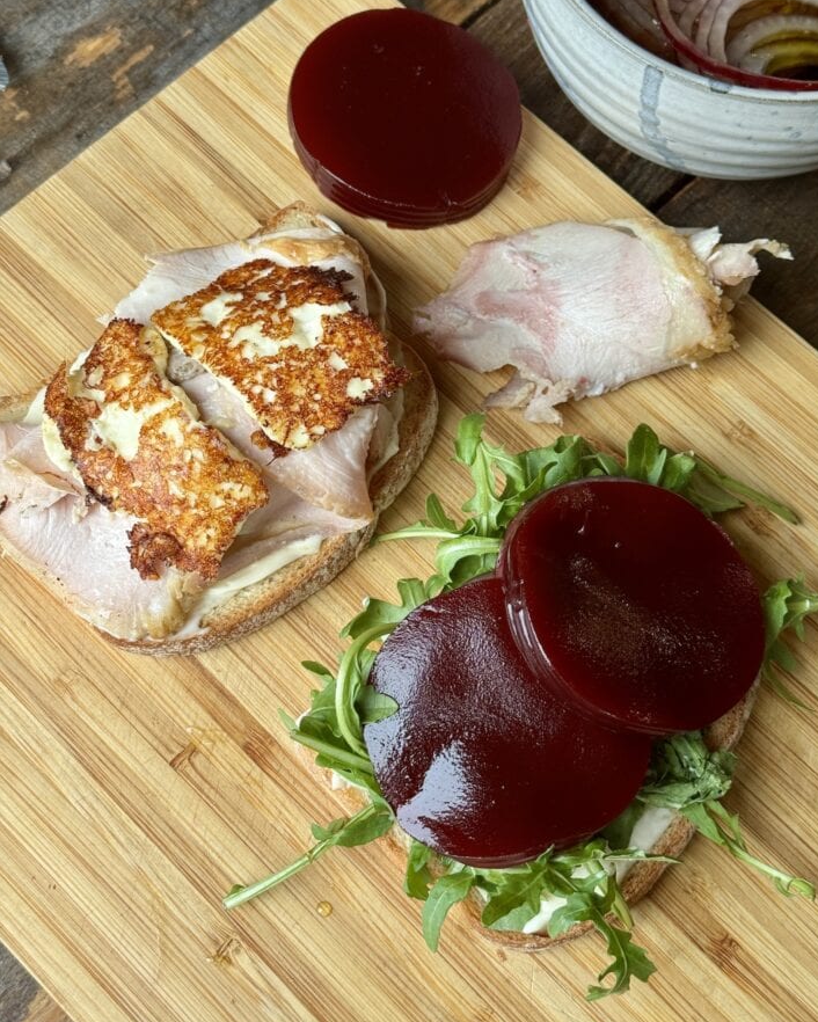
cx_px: 416
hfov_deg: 29.7
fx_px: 1543
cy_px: 475
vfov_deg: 36.6
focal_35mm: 51
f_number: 1.78
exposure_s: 1/121
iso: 64
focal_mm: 6.76
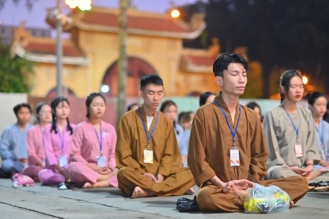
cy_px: 110
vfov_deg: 16.1
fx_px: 777
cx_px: 164
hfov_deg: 23.9
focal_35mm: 85
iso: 1250
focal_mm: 85
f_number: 2.2
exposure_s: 1/100
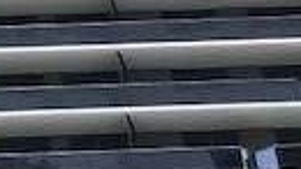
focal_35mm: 150
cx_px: -30
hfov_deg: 14.0
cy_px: 14
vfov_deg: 8.1
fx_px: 1197
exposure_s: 1/1808
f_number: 1.8
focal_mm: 3.99
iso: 20
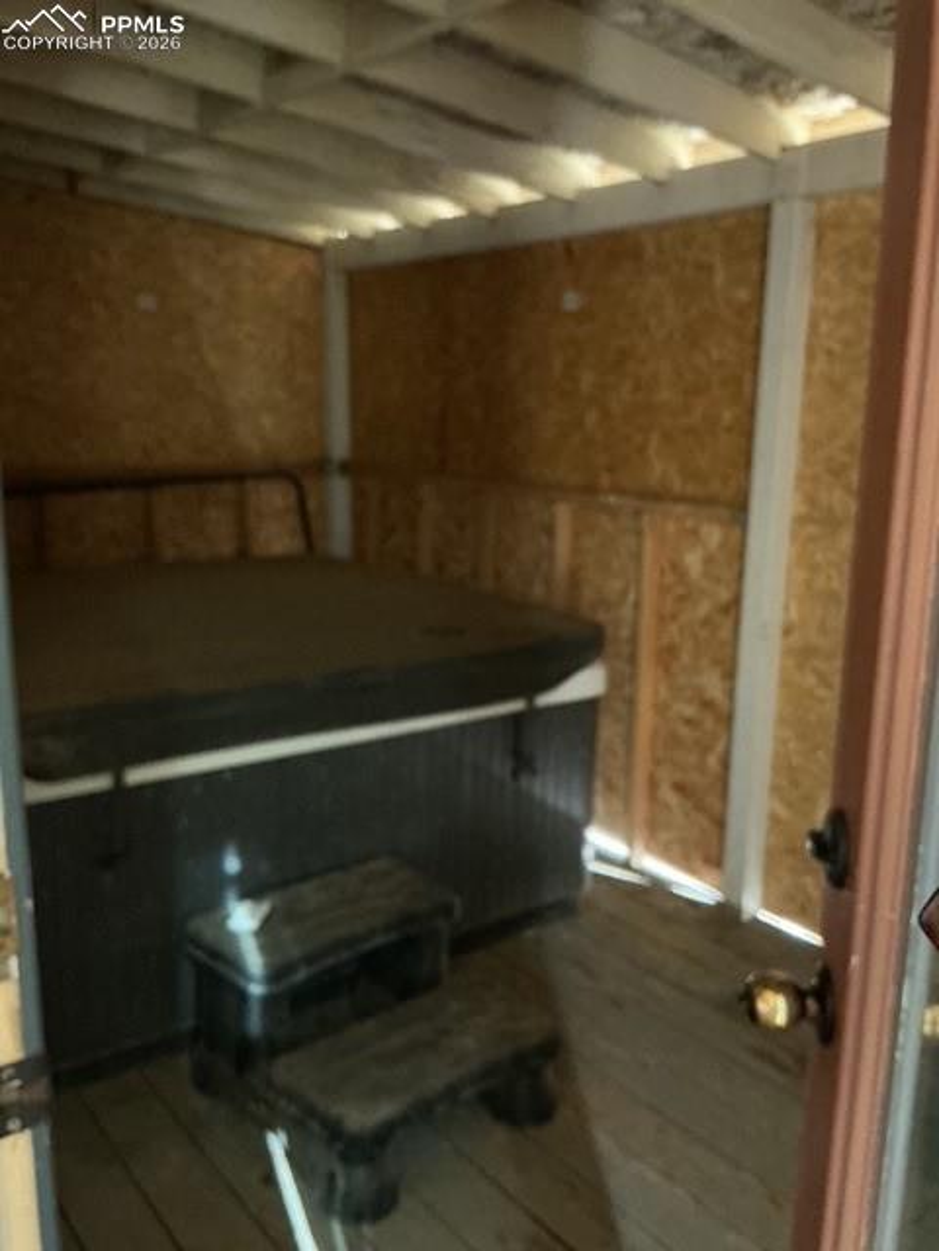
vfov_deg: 61.7
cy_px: 626
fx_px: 1049
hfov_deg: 48.2
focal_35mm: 29
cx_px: 470
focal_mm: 3
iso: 160
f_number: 1.8
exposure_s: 1/60
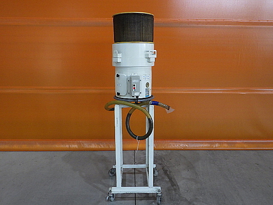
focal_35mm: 28
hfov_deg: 63.4
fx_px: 221
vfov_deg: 49.7
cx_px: 136
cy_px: 102
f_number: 3.5
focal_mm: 5
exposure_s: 1/45
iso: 500
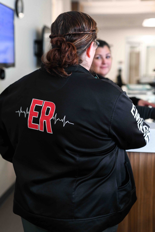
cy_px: 116
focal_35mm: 50
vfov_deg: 39.6
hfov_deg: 27.0
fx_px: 323
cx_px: 78
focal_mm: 50
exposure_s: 1/320
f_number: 3.2
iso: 1250
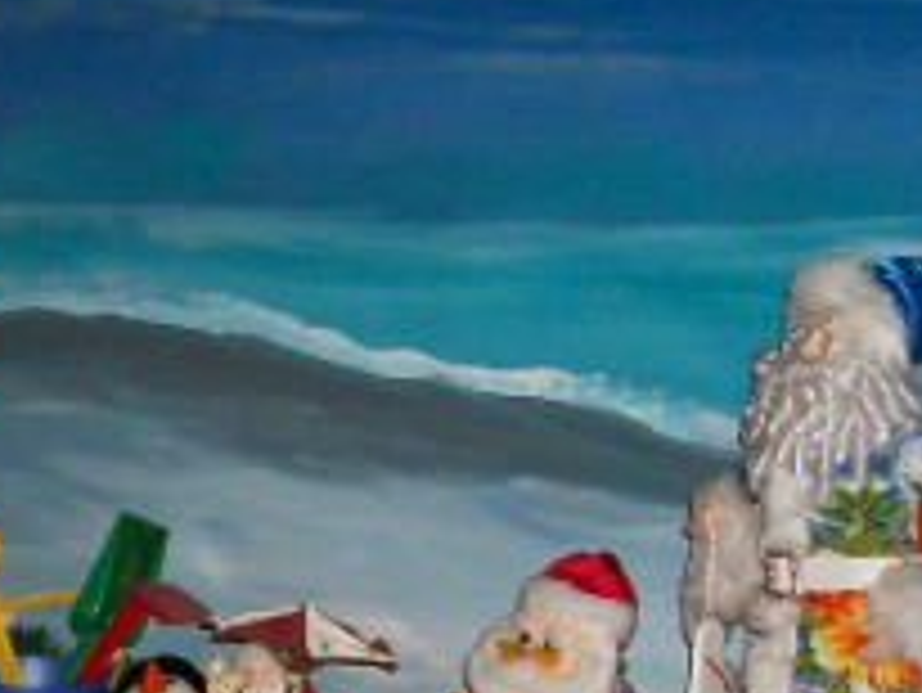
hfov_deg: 15.3
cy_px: 702
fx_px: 3331
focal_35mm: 125
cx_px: -139
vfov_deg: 11.7
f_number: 2.9
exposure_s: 1/60
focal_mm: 5.7
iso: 250
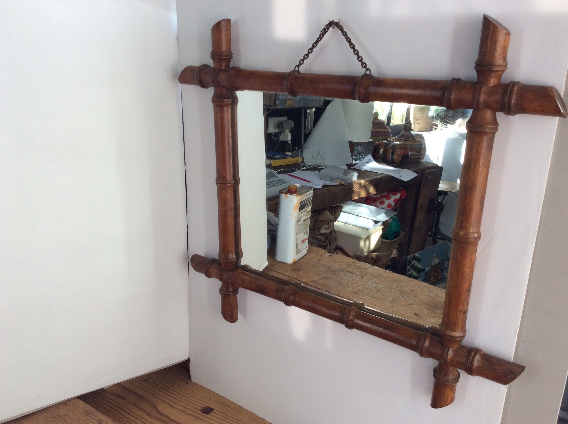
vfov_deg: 44.1
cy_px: 212
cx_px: 284
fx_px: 524
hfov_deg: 56.9
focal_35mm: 32
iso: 50
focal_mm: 3.3
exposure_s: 1/100
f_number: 2.4
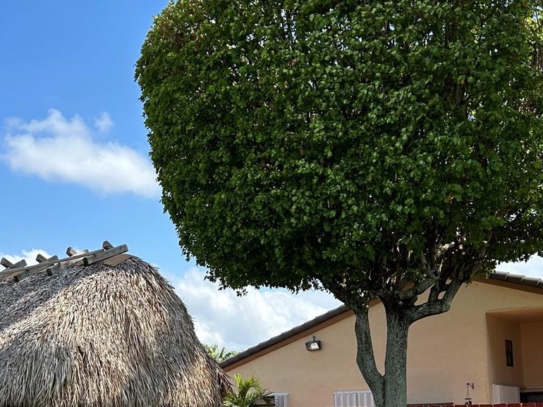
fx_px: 847
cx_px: 161
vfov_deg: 26.4
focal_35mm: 54
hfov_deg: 35.0
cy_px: 342
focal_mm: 5.7
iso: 50
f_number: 1.5
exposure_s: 1/3704
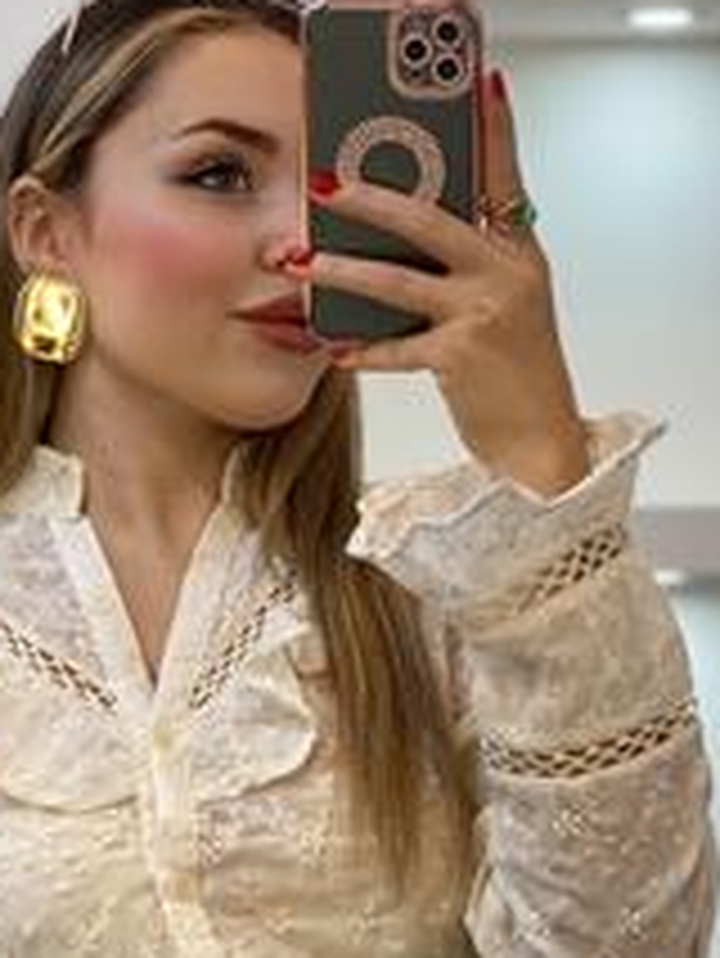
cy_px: 650
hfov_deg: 14.6
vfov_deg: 19.4
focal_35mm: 101
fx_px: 2798
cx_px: 202
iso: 80
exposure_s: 1/100
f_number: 2
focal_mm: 6
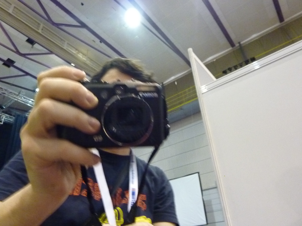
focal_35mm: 25
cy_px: 113
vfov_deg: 54.9
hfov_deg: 69.4
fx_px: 218
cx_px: 151
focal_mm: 4.1
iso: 800
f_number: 3.3
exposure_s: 1/20
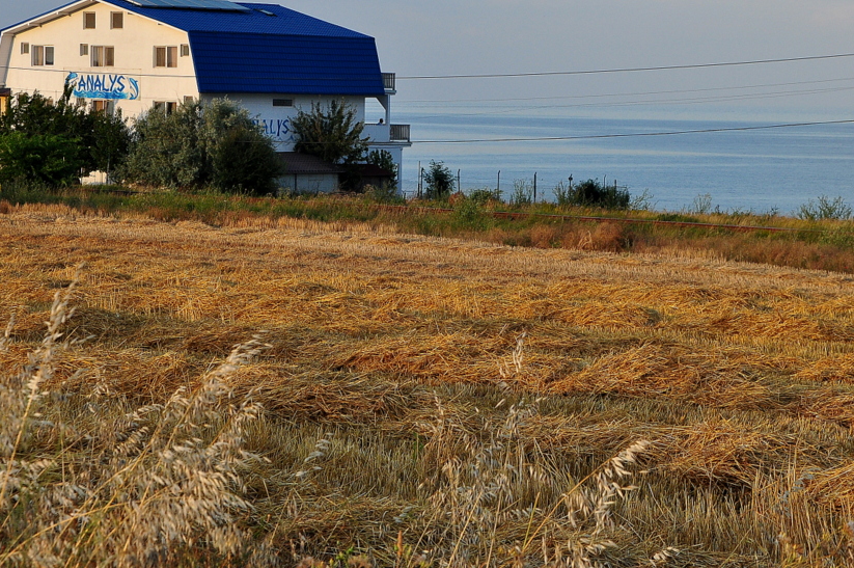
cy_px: 165
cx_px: 464
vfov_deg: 13.0
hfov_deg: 19.5
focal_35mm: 105
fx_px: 2488
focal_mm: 48
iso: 400
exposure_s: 1/320
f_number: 9
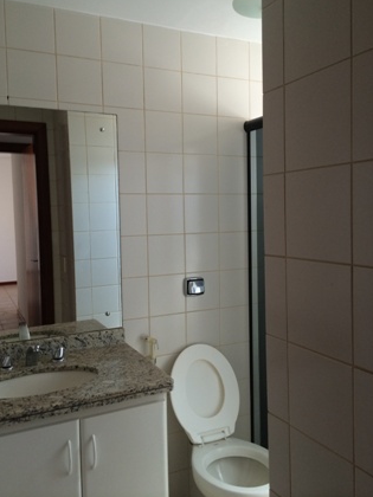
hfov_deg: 44.1
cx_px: 178
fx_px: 460
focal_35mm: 32
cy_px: 235
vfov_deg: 56.8
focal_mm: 4.12
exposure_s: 1/30
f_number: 2.2
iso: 64
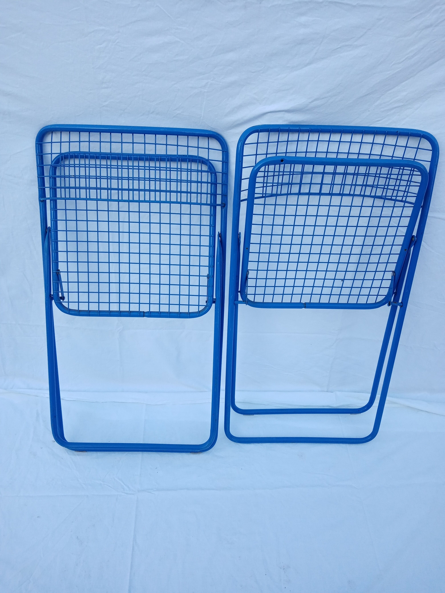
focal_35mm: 26
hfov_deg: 53.1
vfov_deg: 67.3
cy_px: 296
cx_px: 222
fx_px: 446
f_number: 1.8
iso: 110
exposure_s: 1/231
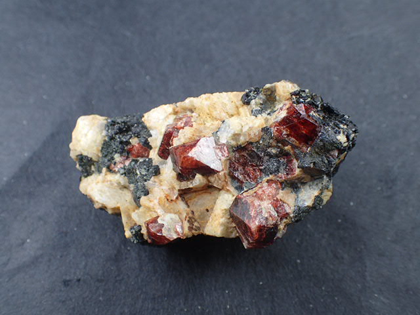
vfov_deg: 37.7
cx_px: 210
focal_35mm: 38
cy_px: 158
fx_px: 461
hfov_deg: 49.0
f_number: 2.7
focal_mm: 6.86
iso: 160
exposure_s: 1/160
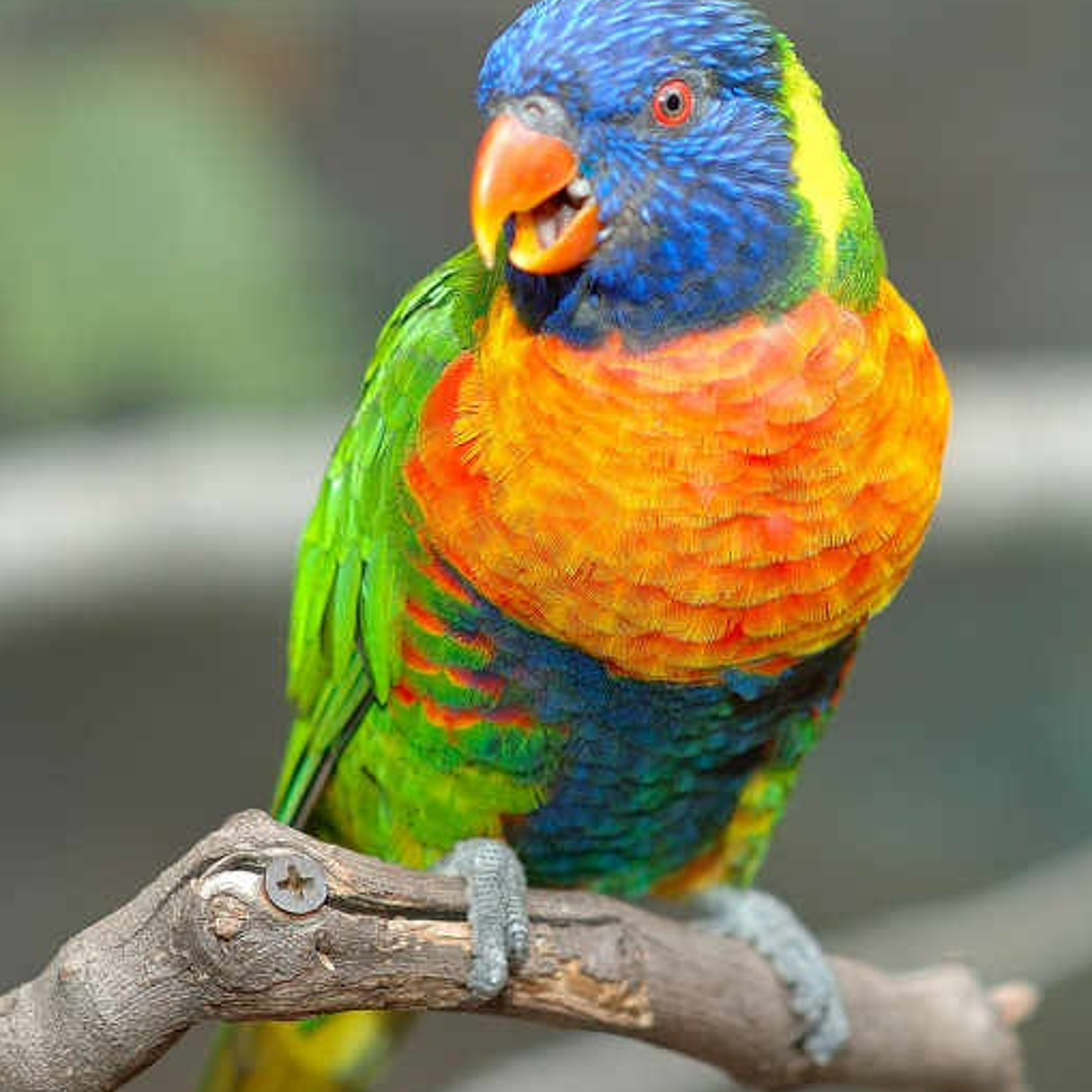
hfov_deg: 10.7
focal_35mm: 164
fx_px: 5840
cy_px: 637
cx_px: 547
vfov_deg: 10.7
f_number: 2.8
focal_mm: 85
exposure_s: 1/250
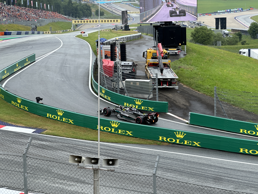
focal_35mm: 77
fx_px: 574
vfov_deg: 19.1
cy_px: 97
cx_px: 129
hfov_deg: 25.3
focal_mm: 9
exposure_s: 1/258
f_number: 2.8
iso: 32
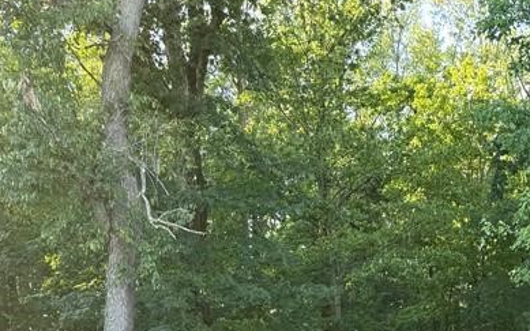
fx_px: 968
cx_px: 497
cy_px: 482
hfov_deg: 29.1
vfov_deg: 17.6
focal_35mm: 67
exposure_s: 1/121
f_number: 1.78
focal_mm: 6.76
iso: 100
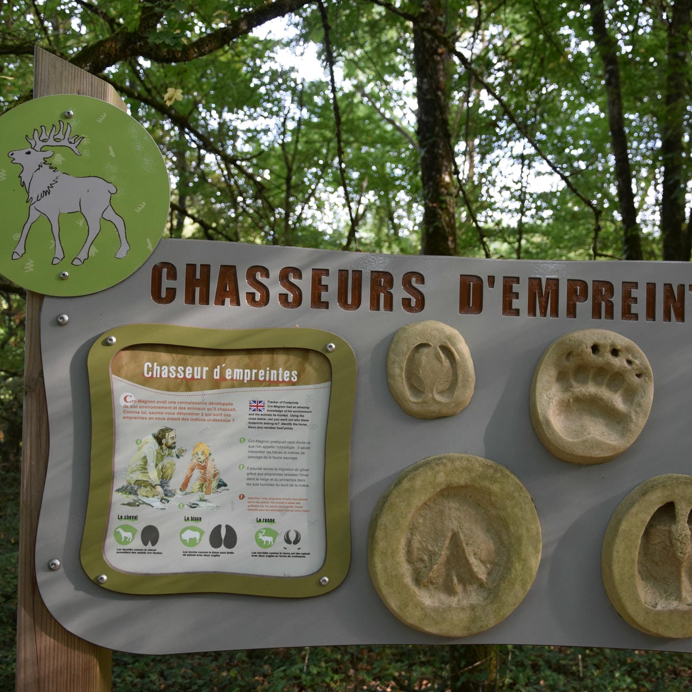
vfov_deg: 39.2
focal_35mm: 43
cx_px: 415
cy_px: 351
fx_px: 973
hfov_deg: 39.0
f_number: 4
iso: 500
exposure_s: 1/60
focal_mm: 22
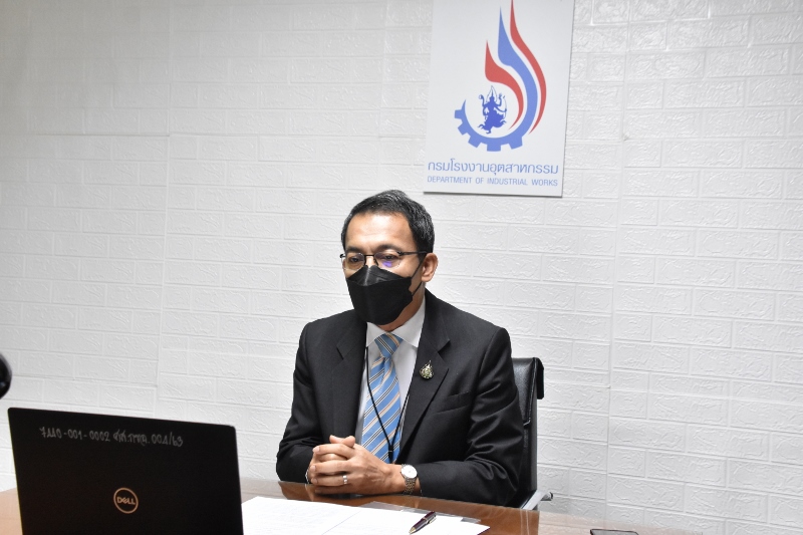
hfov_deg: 41.1
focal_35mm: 48
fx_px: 1070
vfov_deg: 28.1
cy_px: 268
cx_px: 402
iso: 3200
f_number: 5.6
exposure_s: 1/60
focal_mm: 32
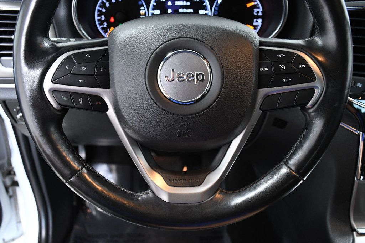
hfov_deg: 55.8
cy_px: 122
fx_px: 345
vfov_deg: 38.9
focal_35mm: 34
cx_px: 182
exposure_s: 1/80
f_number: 4.5
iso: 2500
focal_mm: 23
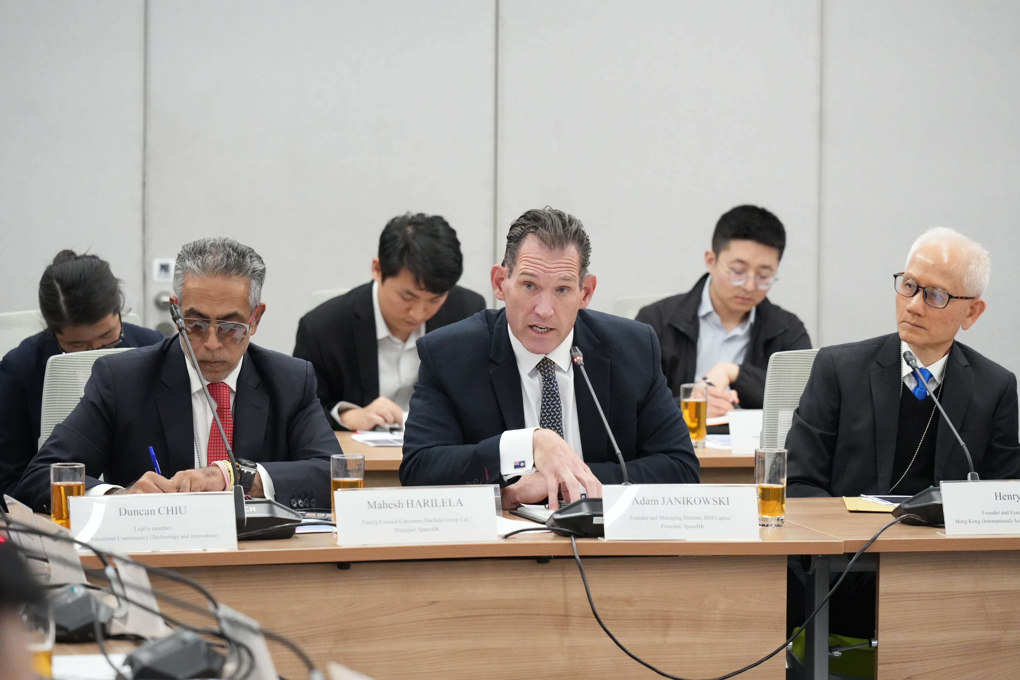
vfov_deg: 8.5
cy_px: 340
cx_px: 510
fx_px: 4561
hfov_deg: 12.8
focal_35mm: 161
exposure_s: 1/200
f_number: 4.5
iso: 10000
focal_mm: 161
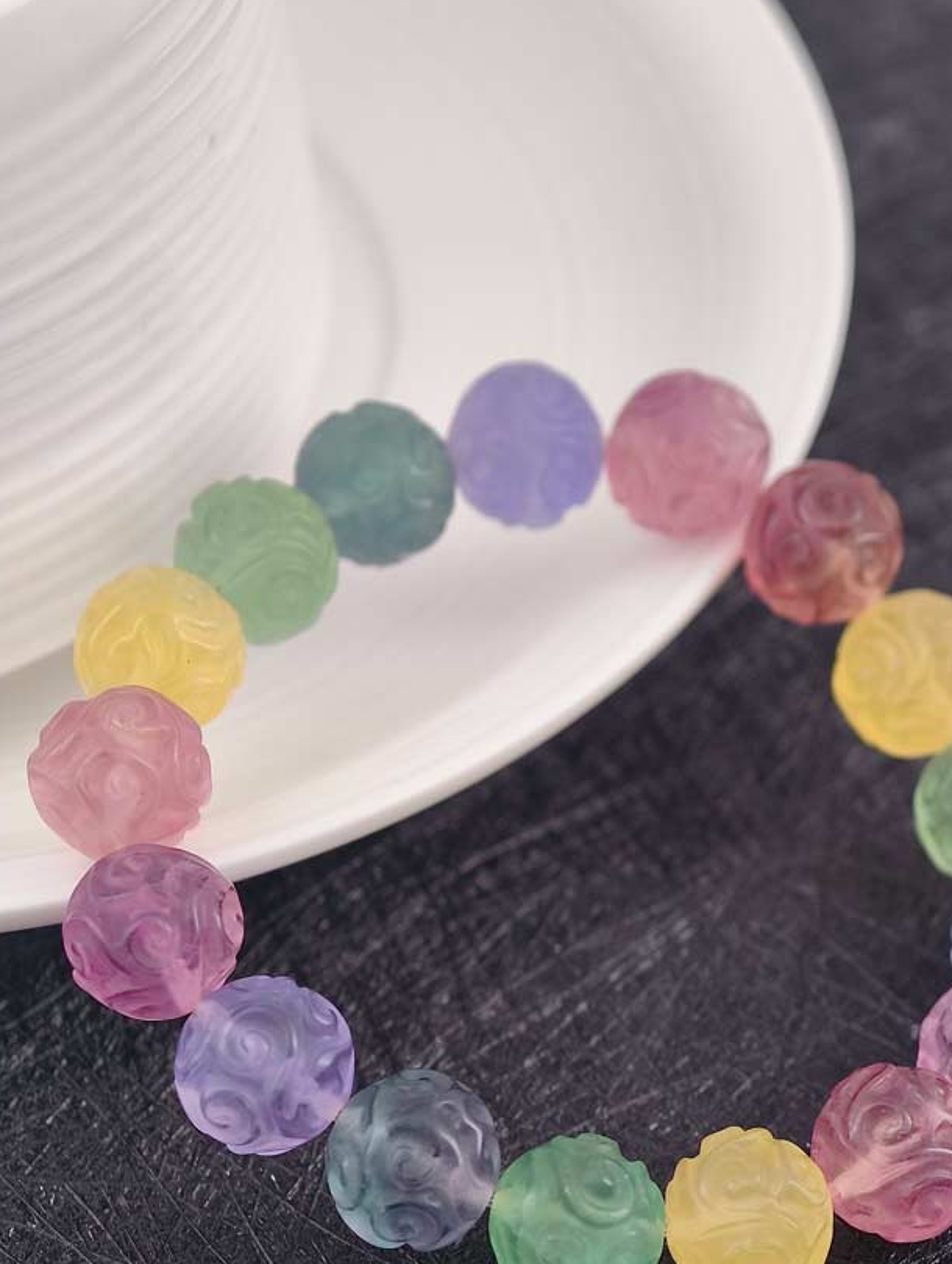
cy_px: 843
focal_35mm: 121
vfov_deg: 16.2
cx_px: 588
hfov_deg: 12.3
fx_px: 4425
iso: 125
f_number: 2.67
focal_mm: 22.48
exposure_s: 1/160
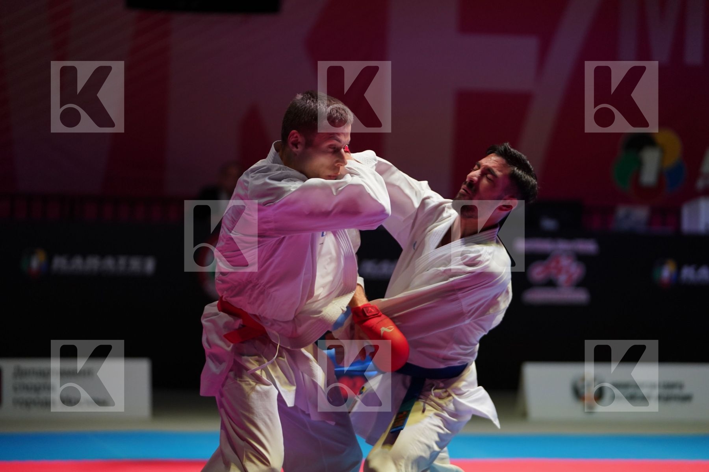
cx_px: 354
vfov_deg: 10.6
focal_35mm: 129
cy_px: 236
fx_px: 2540
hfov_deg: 15.9
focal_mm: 129
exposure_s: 1/1000
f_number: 2.8
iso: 2000
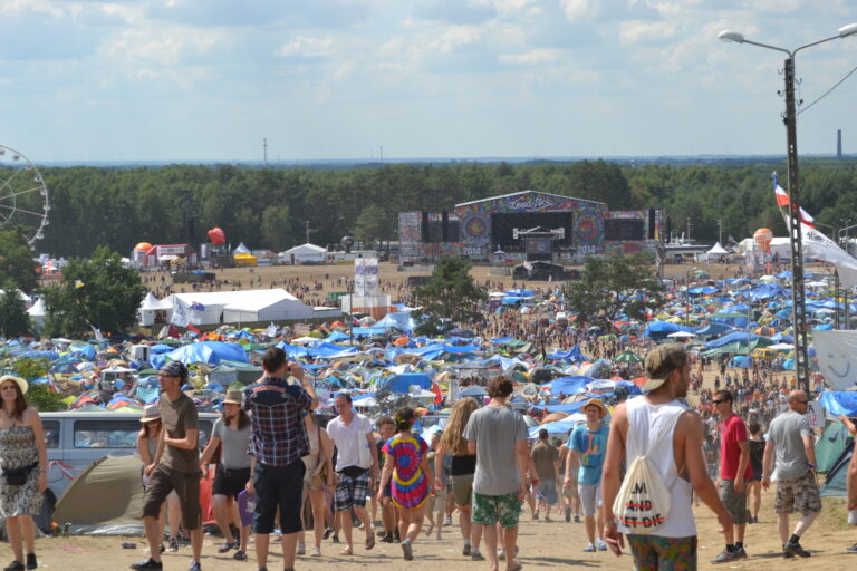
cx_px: 428
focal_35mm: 82
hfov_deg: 24.6
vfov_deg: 16.6
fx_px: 1964
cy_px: 286
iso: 100
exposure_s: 1/250
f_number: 8
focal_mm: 55
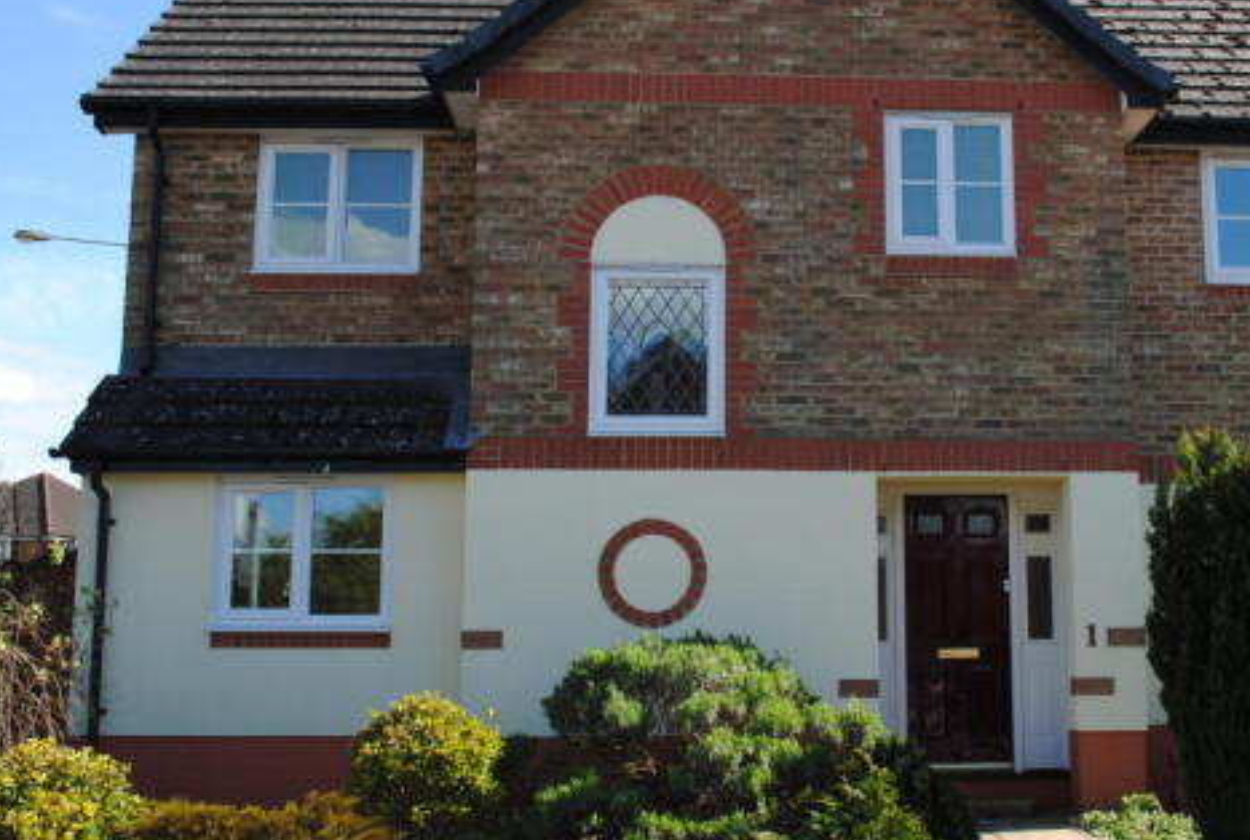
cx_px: 815
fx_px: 1601
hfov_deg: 42.2
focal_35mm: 46
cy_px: 376
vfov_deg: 29.4
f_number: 7.1
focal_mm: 22
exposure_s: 1/200
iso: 100
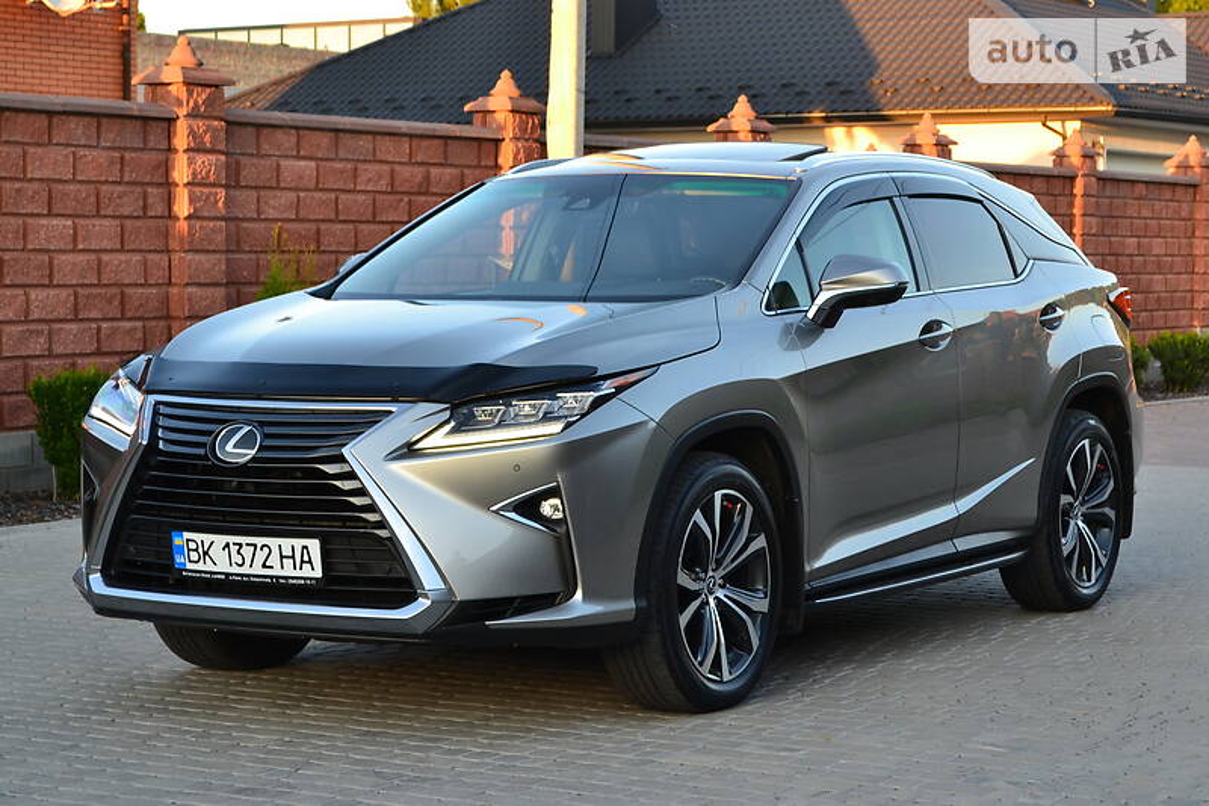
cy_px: 403
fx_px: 2770
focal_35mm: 82
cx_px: 604
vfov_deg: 16.5
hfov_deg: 24.6
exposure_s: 1/60
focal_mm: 55
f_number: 8
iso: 500
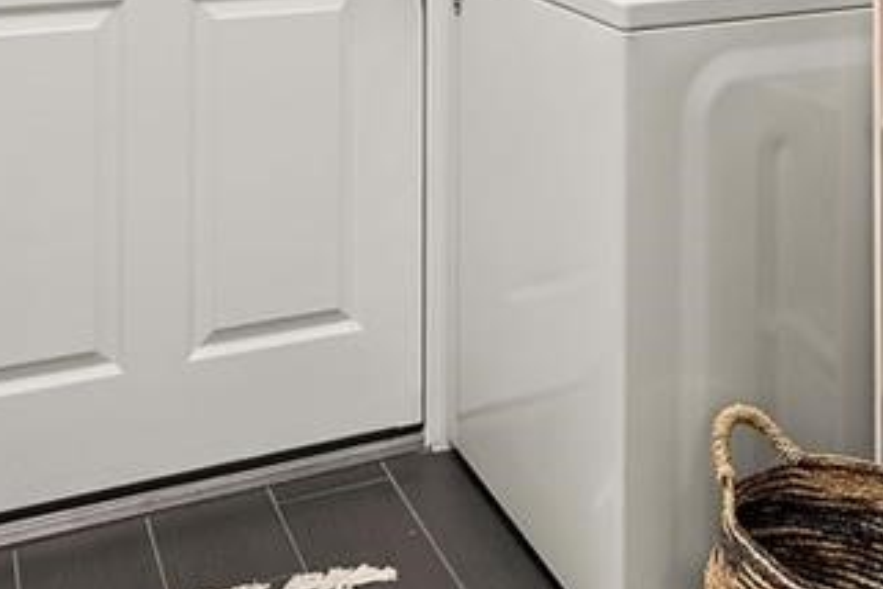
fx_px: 1290
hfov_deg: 37.2
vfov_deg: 22.6
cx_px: 622
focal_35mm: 53
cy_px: -206
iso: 320
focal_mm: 11
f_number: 6.3
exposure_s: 1/8
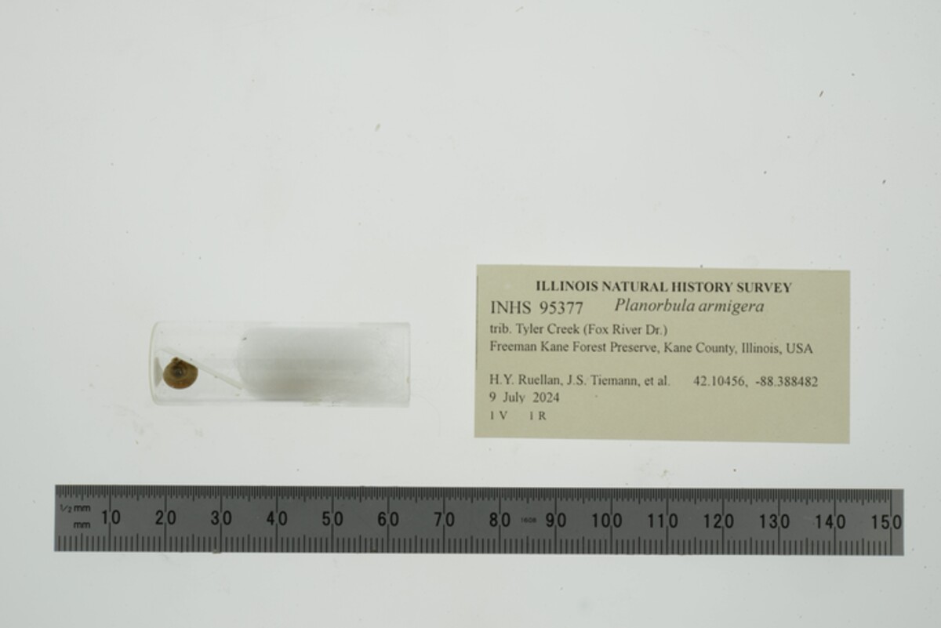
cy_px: 314
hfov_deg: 33.4
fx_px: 1569
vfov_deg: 22.6
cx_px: 470
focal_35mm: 60
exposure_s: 1/10
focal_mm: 60
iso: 100
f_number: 32
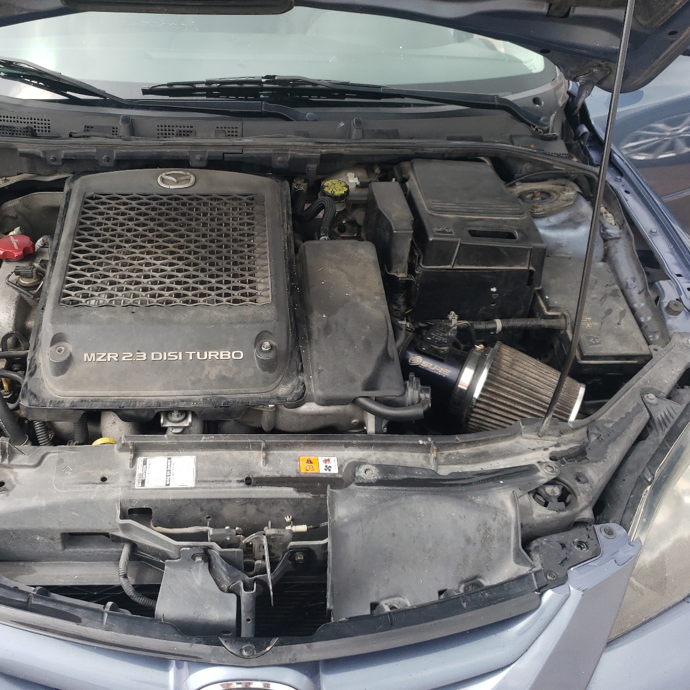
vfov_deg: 51.1
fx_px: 722
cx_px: 238
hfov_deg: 50.3
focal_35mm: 32
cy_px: 342
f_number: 1.5
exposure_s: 1/588
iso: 50
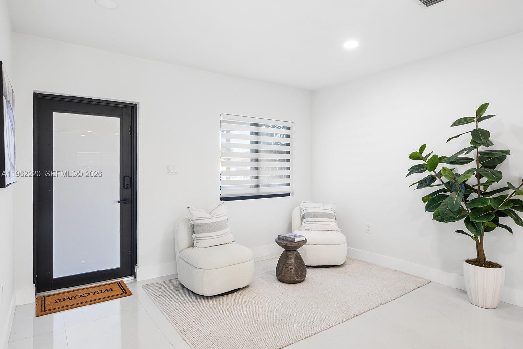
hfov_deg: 84.0
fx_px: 291
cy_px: 174
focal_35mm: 20
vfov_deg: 61.9
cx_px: 262
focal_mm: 13
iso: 400
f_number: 8
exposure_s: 1/50
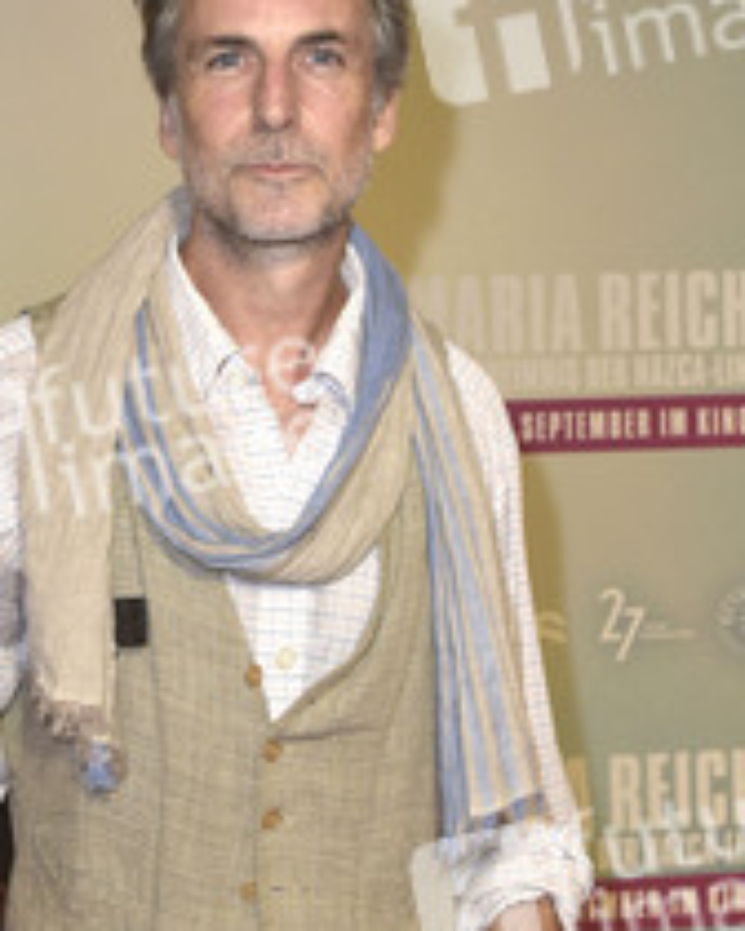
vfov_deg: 27.6
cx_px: 235
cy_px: 665
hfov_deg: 22.4
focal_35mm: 68
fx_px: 1874
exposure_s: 1/200
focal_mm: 38
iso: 800
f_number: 5.6
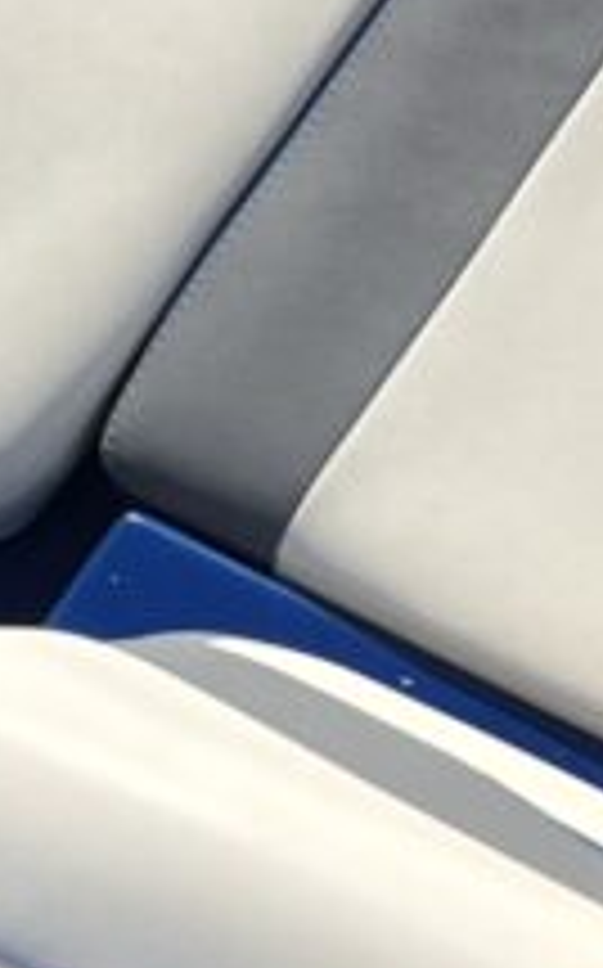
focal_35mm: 137
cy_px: -770
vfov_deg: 13.7
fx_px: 3610
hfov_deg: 9.4
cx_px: 781
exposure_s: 1/4082
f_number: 1.6
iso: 50
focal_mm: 5.96
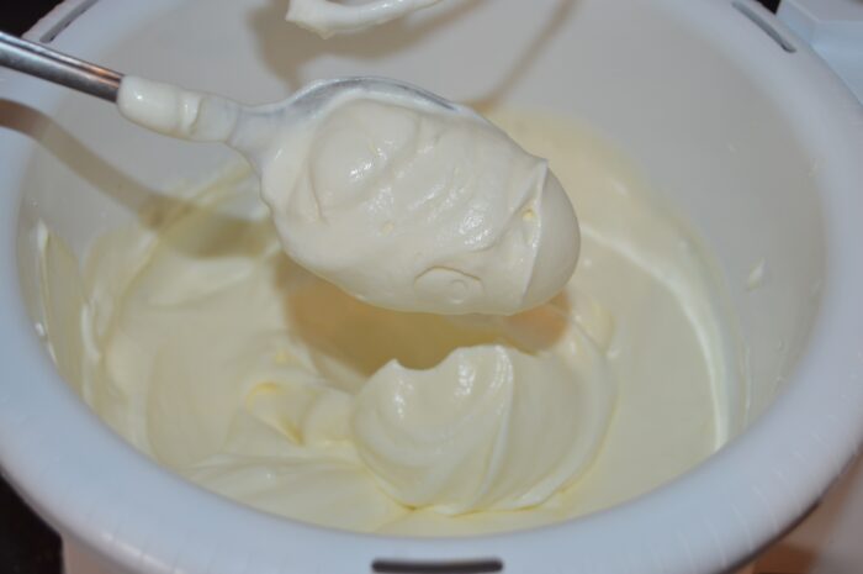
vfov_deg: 26.4
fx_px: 1221
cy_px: 287
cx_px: 432
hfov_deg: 38.9
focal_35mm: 51
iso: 400
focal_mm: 34
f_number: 5
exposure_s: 1/60
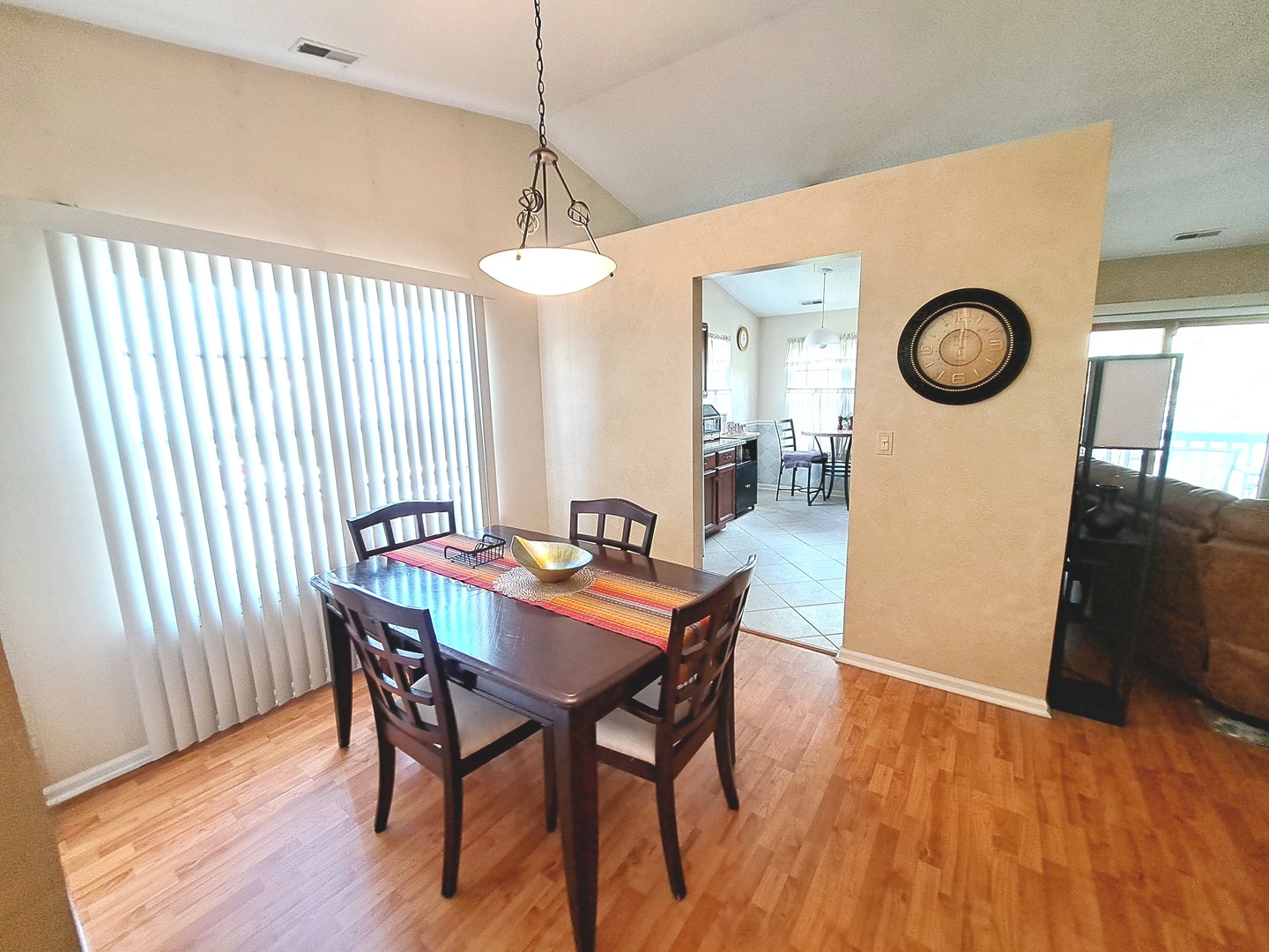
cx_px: 634
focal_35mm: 13
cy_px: 476
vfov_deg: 89.9
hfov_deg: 106.2
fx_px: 477
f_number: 2.2
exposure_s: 1/40
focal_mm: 1.74
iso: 80
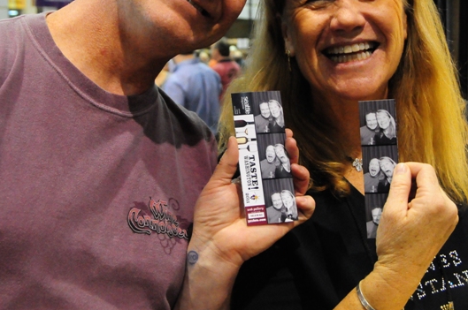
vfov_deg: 20.5
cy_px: 79
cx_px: 242
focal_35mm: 66
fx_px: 854
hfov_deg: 30.7
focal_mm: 29
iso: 3200
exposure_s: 1/60
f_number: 5.6
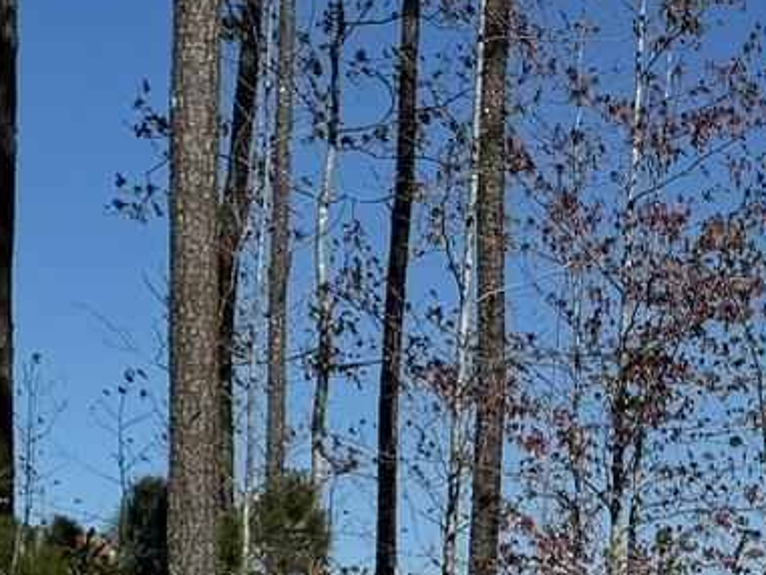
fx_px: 2855
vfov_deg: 11.1
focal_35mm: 129
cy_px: 814
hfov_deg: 15.2
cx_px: 633
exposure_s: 1/7092
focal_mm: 6.86
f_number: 1.78
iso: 80
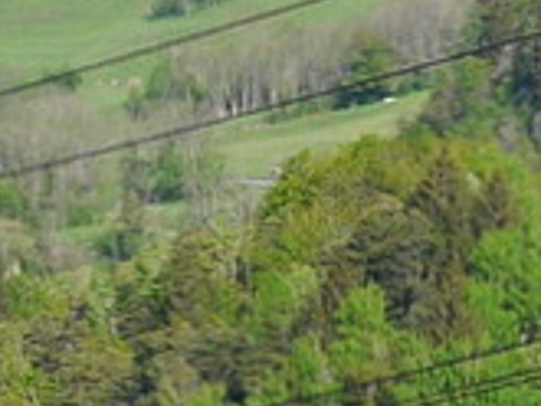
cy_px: 1252
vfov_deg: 5.5
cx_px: -1138
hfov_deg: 6.9
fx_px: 3957
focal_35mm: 253
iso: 160
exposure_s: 1/320
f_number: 7.1
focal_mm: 19
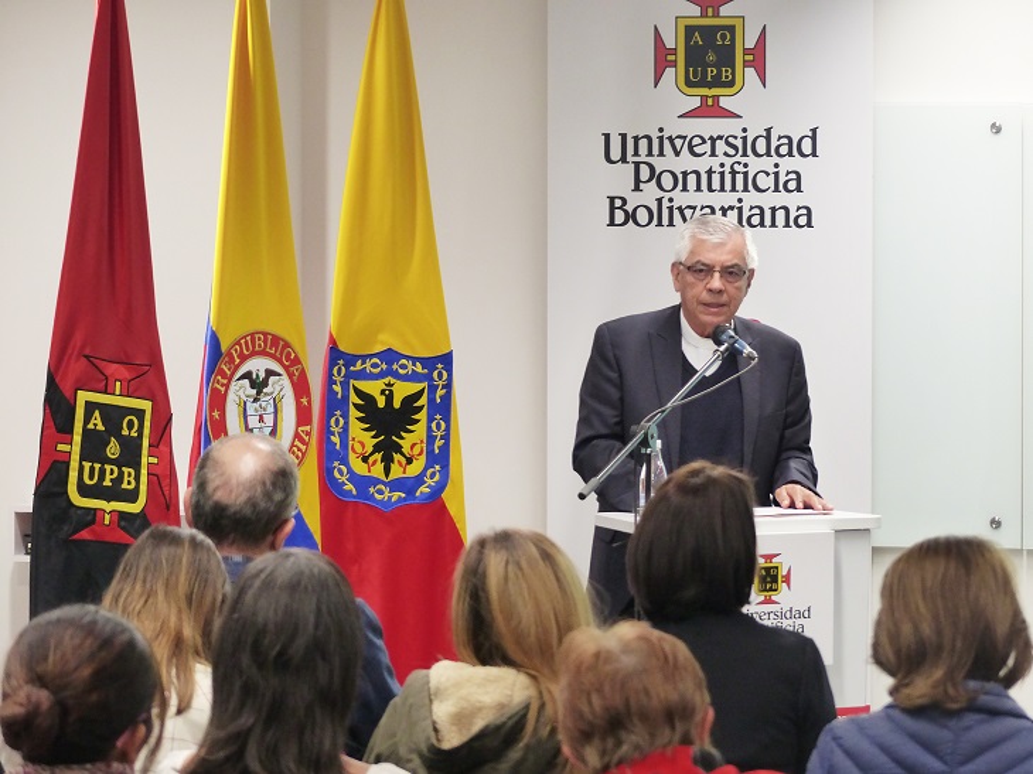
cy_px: 387
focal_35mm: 198
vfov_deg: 7.5
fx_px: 5907
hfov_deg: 10.0
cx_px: 516
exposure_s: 1/50
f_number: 2.8
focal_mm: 35.6
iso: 400
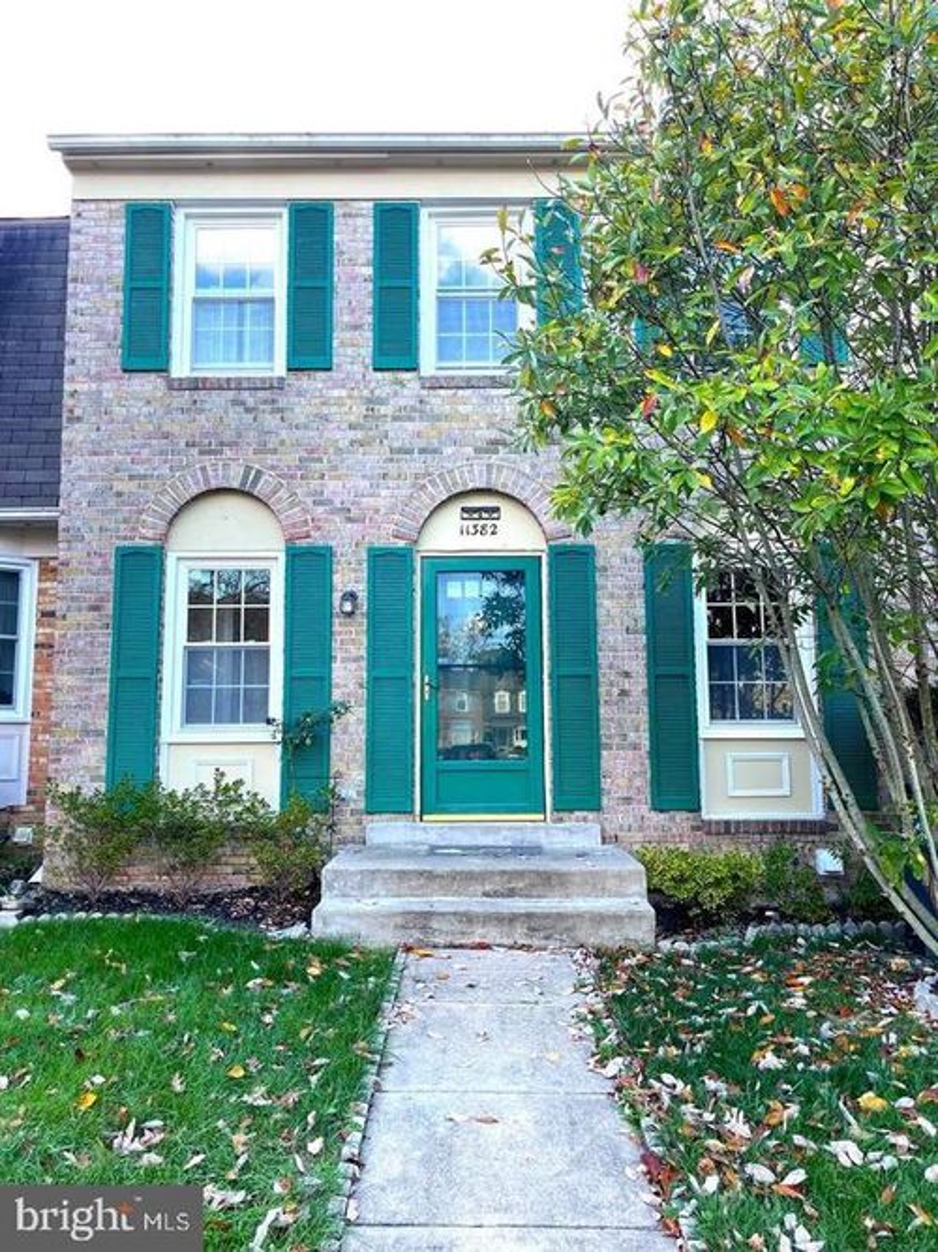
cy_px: 626
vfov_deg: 69.4
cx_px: 469
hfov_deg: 54.9
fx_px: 904
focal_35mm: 25
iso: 32
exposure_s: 1/221
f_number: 1.6
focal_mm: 5.1
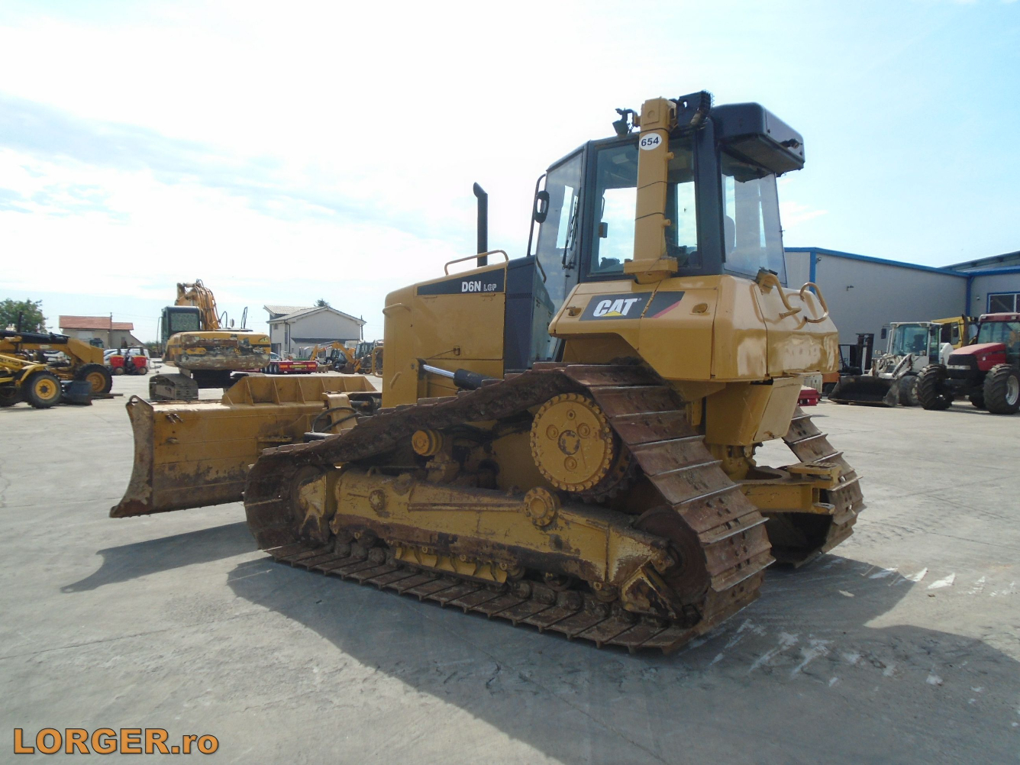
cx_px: 510
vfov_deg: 53.1
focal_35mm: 26
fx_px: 766
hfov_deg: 67.3
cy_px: 382
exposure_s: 1/200
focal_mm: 4.6
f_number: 8
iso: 100
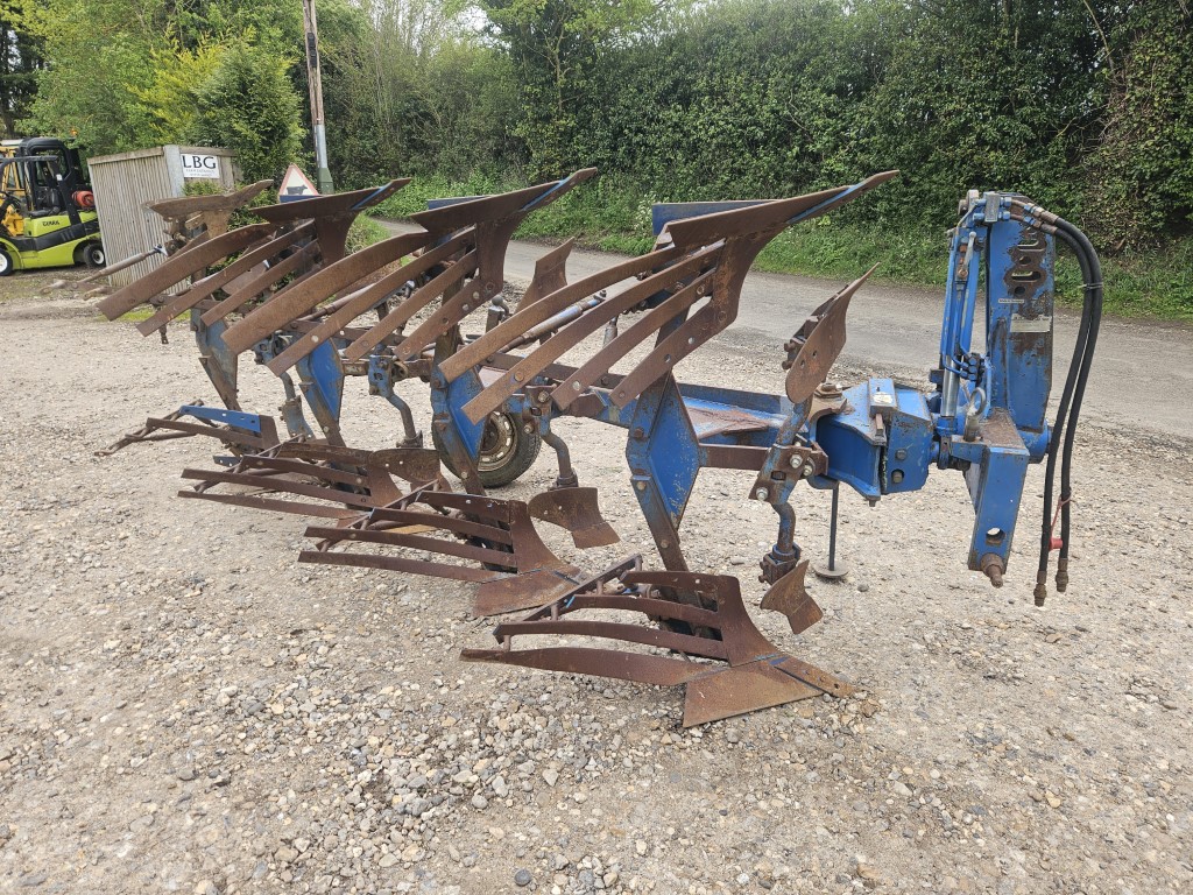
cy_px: 448
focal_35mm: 23
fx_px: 793
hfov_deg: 73.9
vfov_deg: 58.9
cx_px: 596
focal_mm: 5.4
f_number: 1.8
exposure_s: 1/107
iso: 25
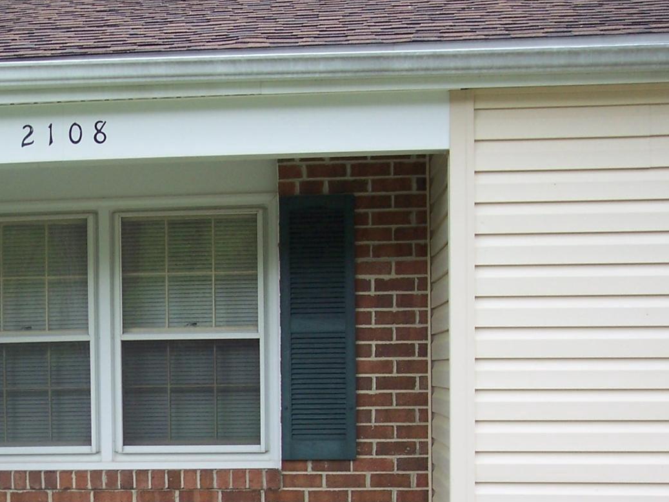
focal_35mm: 77
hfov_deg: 24.5
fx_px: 1488
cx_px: 51
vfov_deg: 18.8
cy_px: 443
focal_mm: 8
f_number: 3.4
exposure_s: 1/90
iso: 100
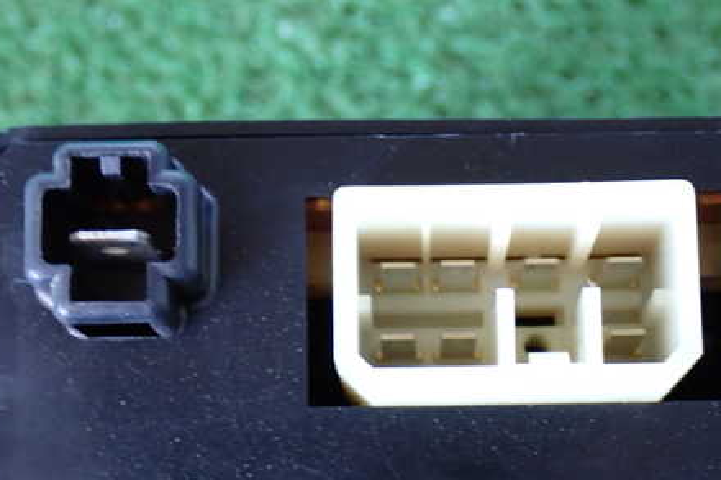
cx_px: 413
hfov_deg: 23.1
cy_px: 315
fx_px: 1762
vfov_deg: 15.5
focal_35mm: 88
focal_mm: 11.09
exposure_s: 1/15
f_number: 3.6
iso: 800
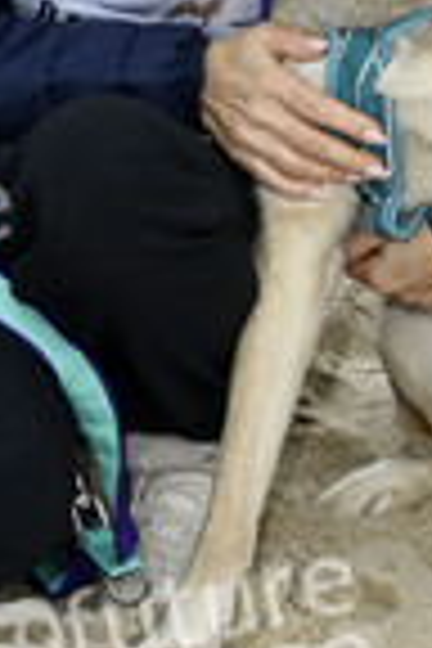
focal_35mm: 172
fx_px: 3096
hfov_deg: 8.0
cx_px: 270
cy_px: -9
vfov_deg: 11.8
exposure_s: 1/250
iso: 1000
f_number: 16
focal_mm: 62
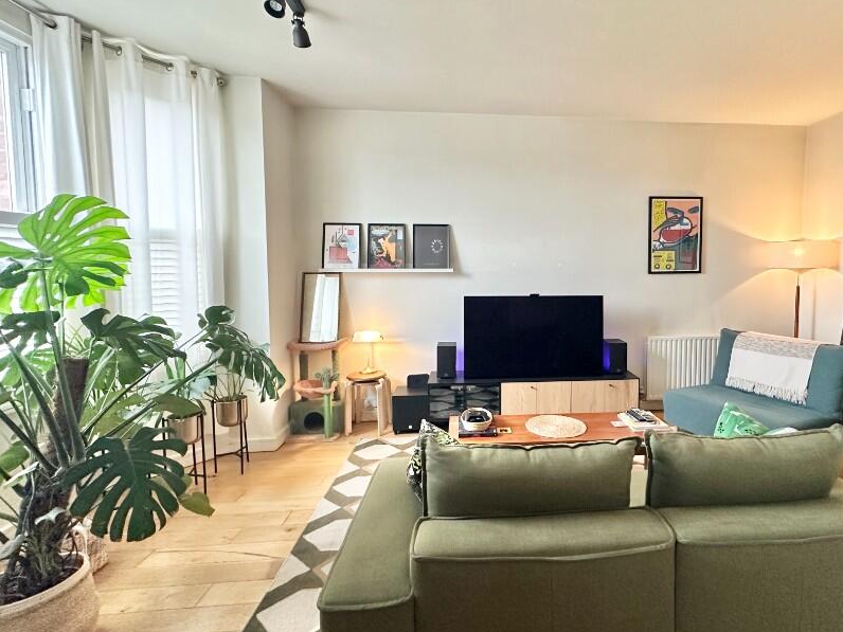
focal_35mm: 18
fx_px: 438
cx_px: 507
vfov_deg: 71.5
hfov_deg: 86.6
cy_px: 290
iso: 320
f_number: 2.2
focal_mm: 2.22
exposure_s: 1/79
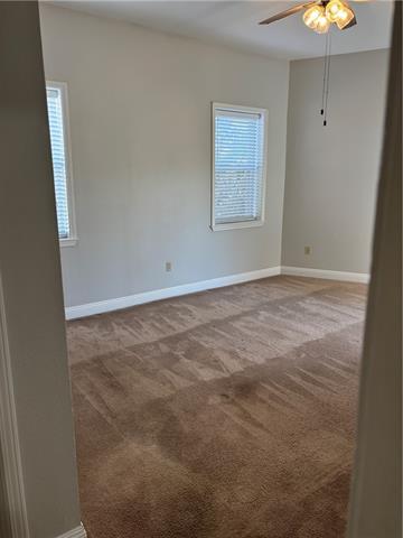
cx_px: 202
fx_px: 404
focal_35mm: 26
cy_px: 269
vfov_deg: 67.3
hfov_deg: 53.1
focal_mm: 5.96
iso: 100
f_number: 1.6
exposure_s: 1/120
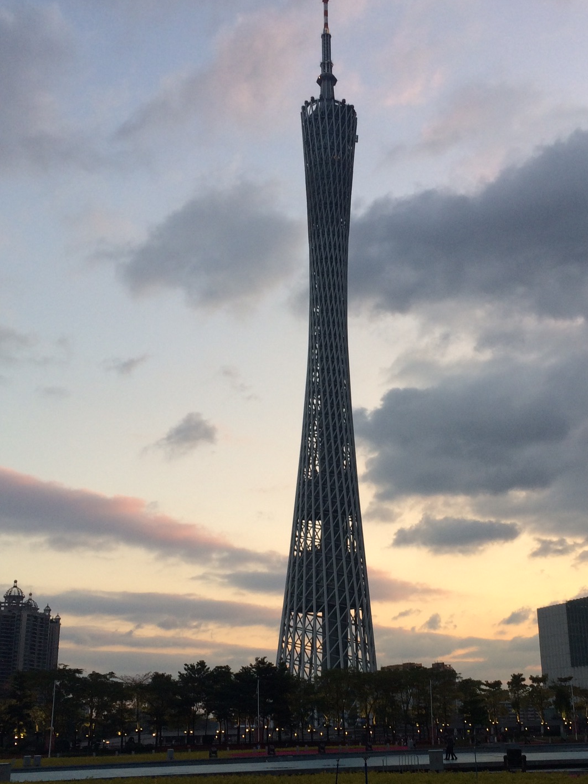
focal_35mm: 42
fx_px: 951
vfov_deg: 44.7
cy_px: 439
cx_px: 354
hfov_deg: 34.2
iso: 32
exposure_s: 1/216
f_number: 2.2
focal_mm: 4.15
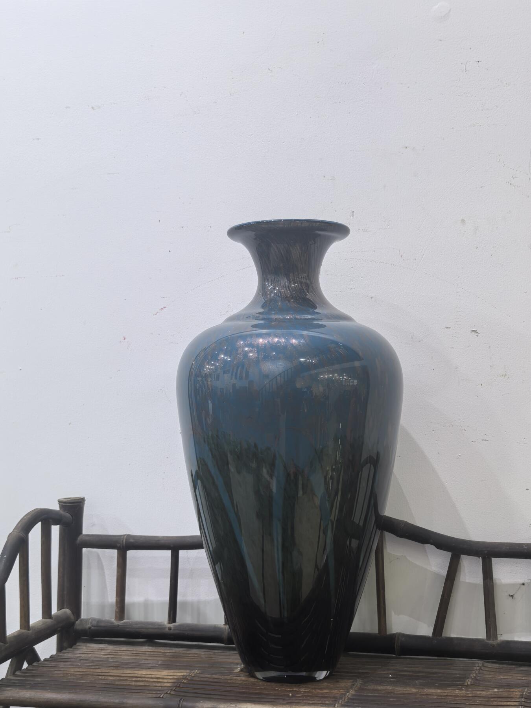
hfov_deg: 27.0
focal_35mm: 54
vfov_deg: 35.5
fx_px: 1104
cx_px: 266
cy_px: 354
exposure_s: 1/100
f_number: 1.4
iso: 200
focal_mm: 6.98
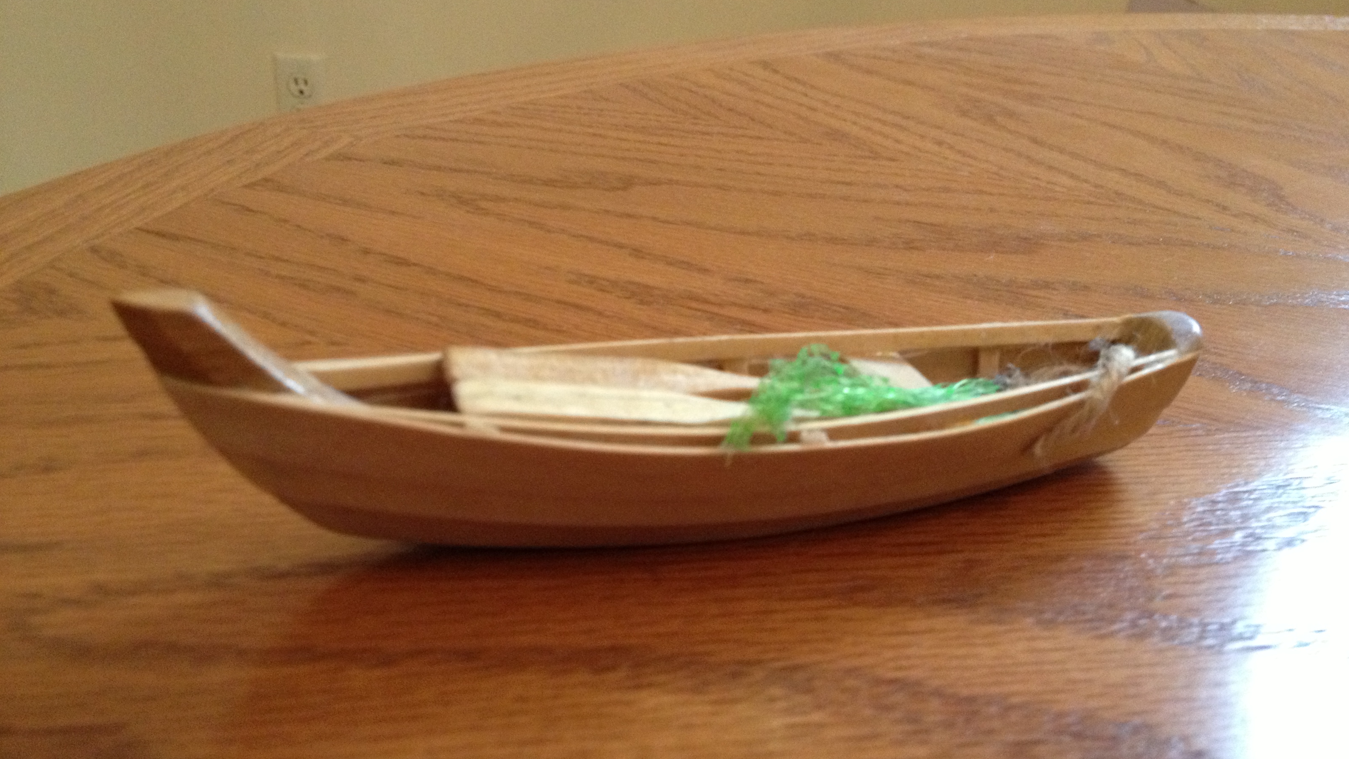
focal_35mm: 39
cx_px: 689
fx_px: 1395
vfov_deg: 30.4
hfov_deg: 51.6
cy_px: 438
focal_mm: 4.28
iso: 320
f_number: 2.4
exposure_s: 1/20
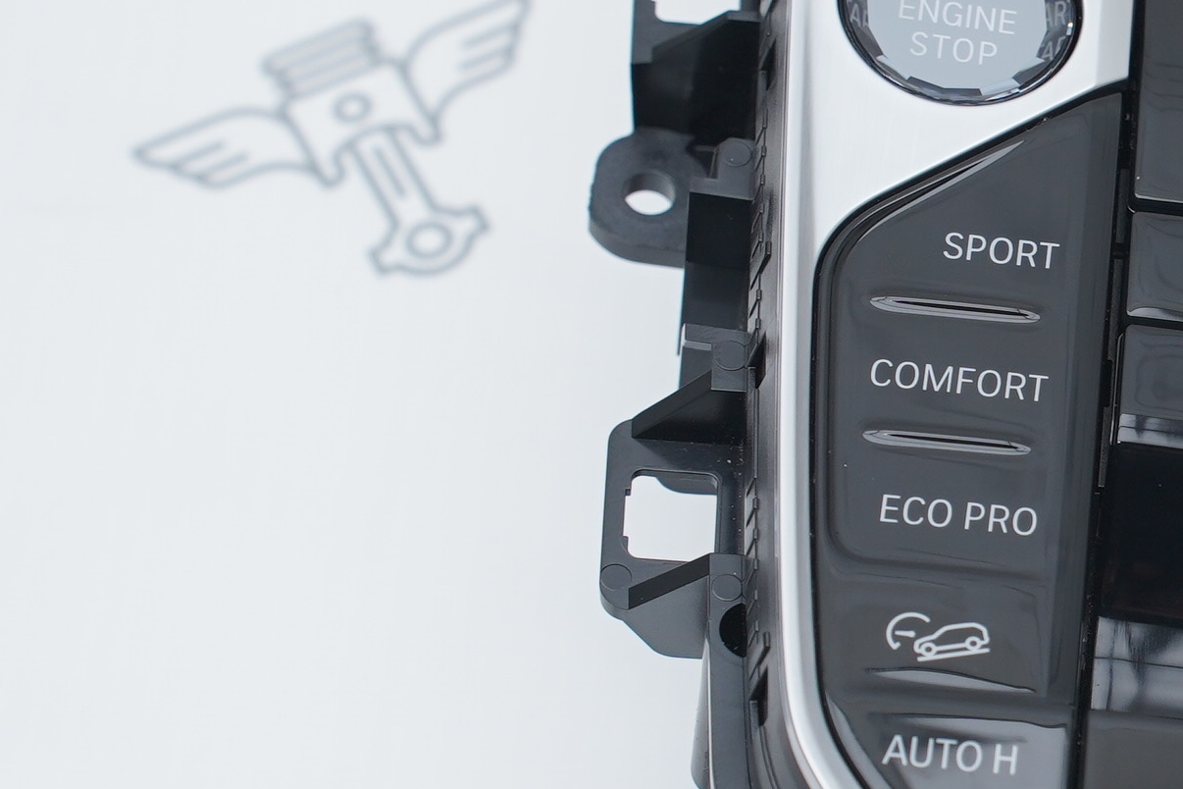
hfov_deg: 8.6
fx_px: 7722
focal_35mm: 235
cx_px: 1584
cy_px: 397
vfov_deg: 5.8
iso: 500
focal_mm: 72
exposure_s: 1/160
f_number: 6.3
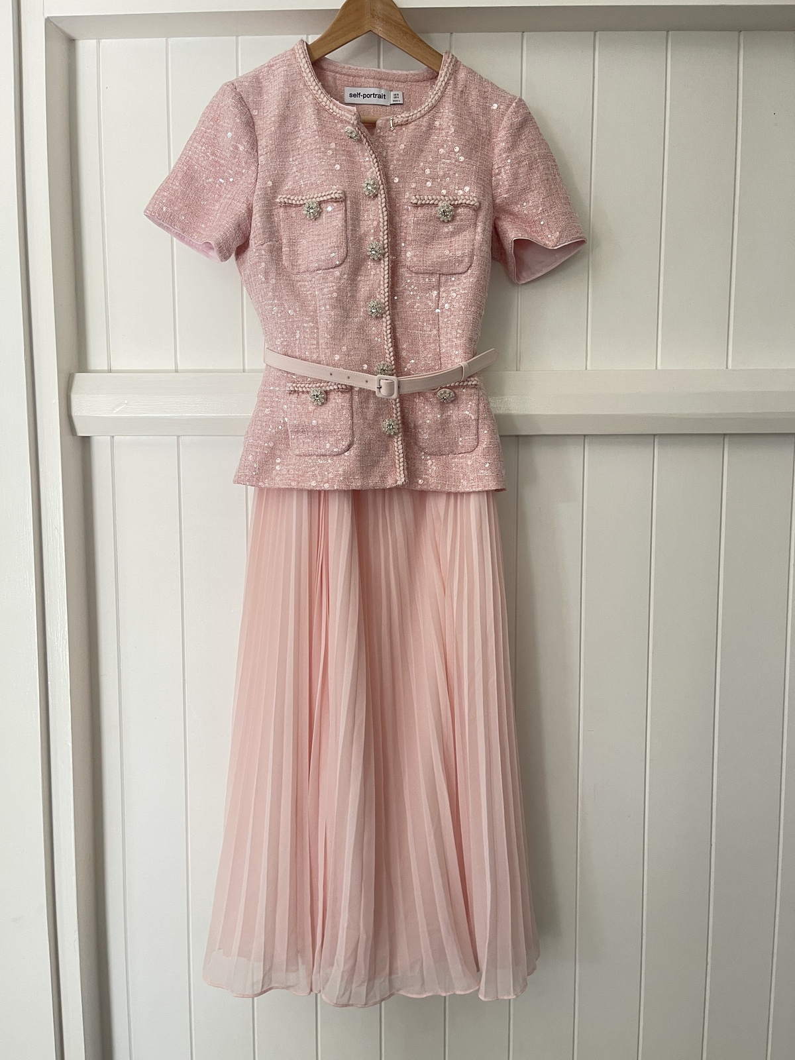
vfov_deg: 69.4
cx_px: 398
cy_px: 530
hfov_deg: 54.9
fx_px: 766
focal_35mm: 25
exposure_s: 1/83
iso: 125
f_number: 1.6
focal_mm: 5.1
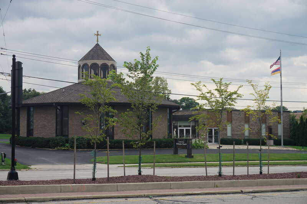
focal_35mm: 57
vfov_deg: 23.8
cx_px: 154
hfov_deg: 35.1
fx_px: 486
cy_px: 102
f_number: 10
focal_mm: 38
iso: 100
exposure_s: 1/100
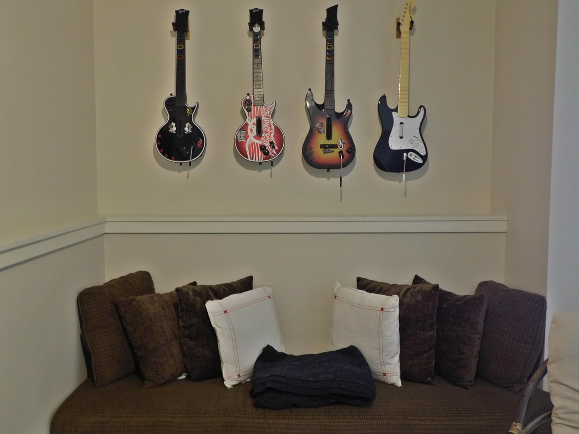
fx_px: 518
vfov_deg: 45.4
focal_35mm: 31
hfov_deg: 58.4
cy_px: 213
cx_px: 289
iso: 400
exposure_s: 1/20
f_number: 3.2
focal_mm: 5.3
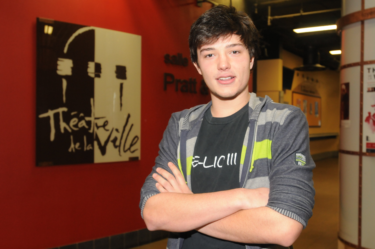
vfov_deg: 36.8
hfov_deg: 53.2
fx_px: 375
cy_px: 124
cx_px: 188
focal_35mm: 36
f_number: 5.6
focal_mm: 24
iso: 1000
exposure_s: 1/60
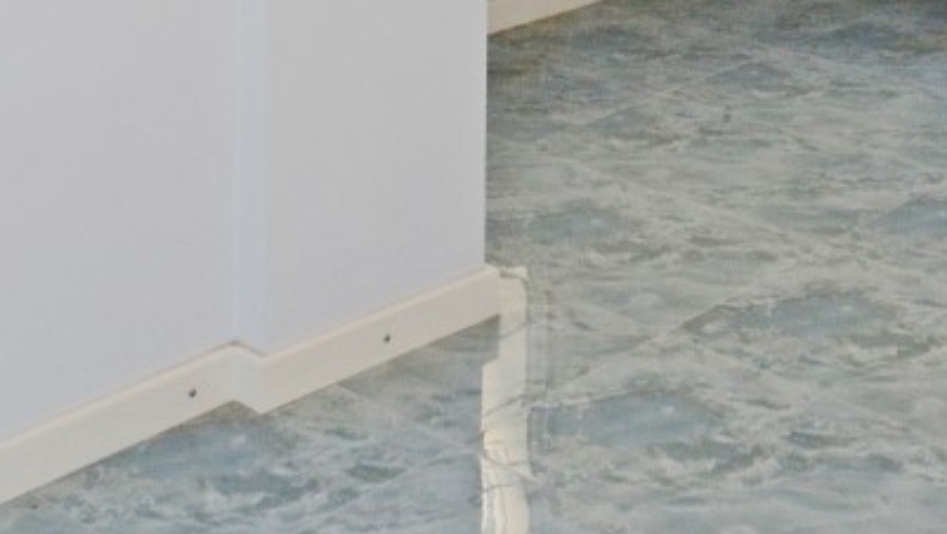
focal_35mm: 70
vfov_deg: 14.9
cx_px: 514
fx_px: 1762
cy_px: -444
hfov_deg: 30.1
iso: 500
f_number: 2.8
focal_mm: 11
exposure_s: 1/1000
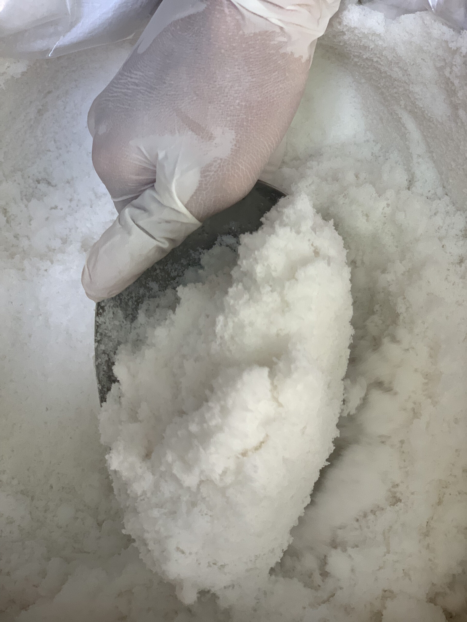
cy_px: 311
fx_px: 935
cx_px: 234
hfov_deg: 28.0
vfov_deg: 36.8
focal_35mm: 52
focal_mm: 6
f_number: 2.4
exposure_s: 1/122
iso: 100
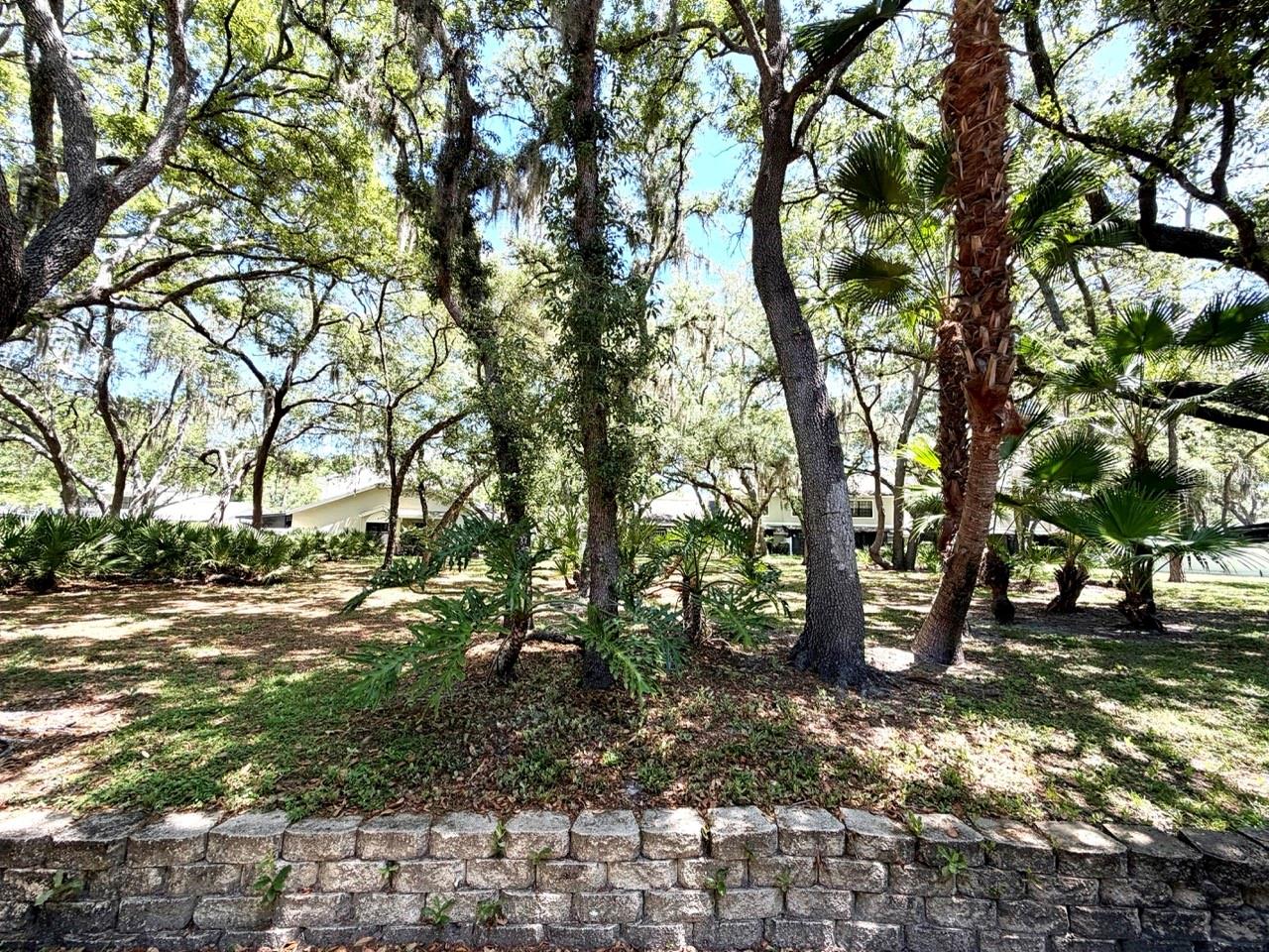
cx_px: 634
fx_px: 513
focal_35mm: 14
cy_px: 476
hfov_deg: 102.1
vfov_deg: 85.7
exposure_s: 1/203
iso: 40
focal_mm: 2.22
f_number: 2.2
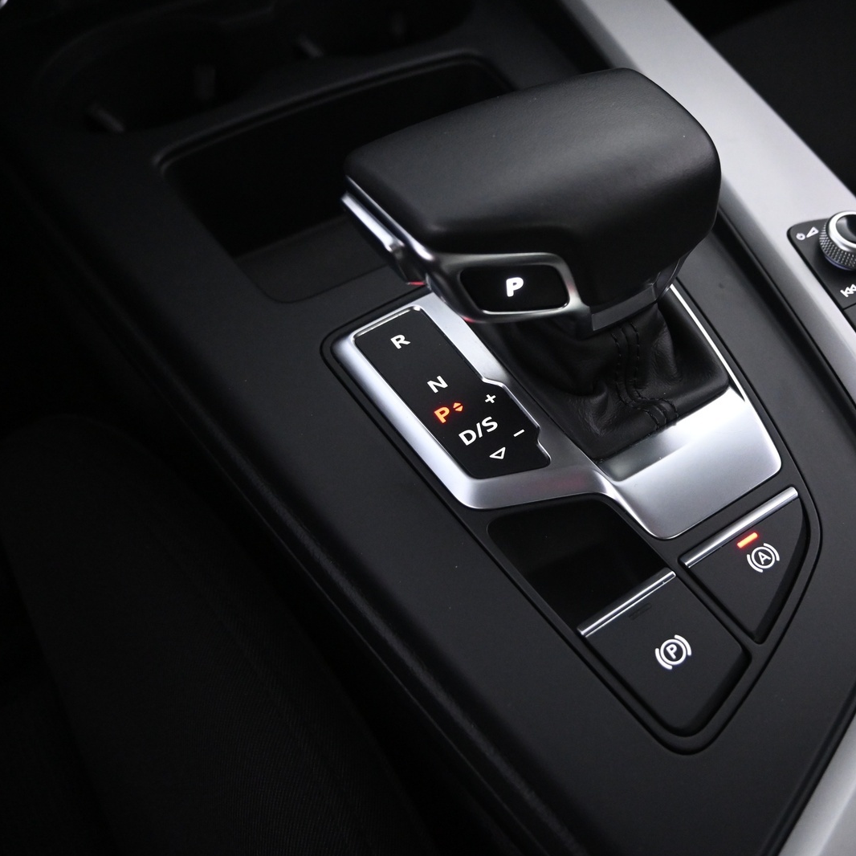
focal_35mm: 31
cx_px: 608
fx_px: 867
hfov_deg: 51.0
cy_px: 427
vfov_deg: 52.5
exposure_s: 1/40
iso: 3200
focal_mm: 16
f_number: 3.5
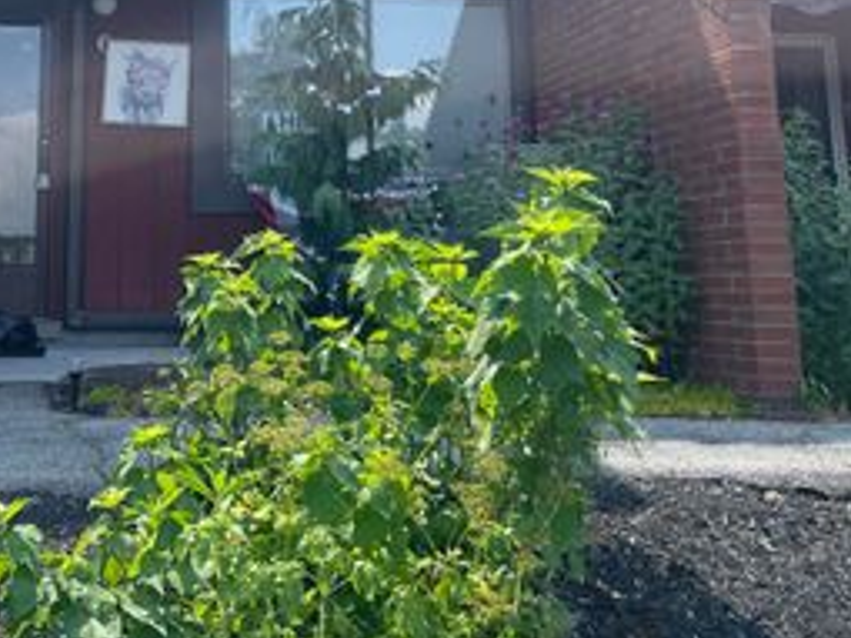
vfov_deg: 27.4
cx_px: 177
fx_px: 1253
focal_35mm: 51
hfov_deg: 36.3
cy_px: 48
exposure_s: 1/1595
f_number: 1.6
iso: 32
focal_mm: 4.2
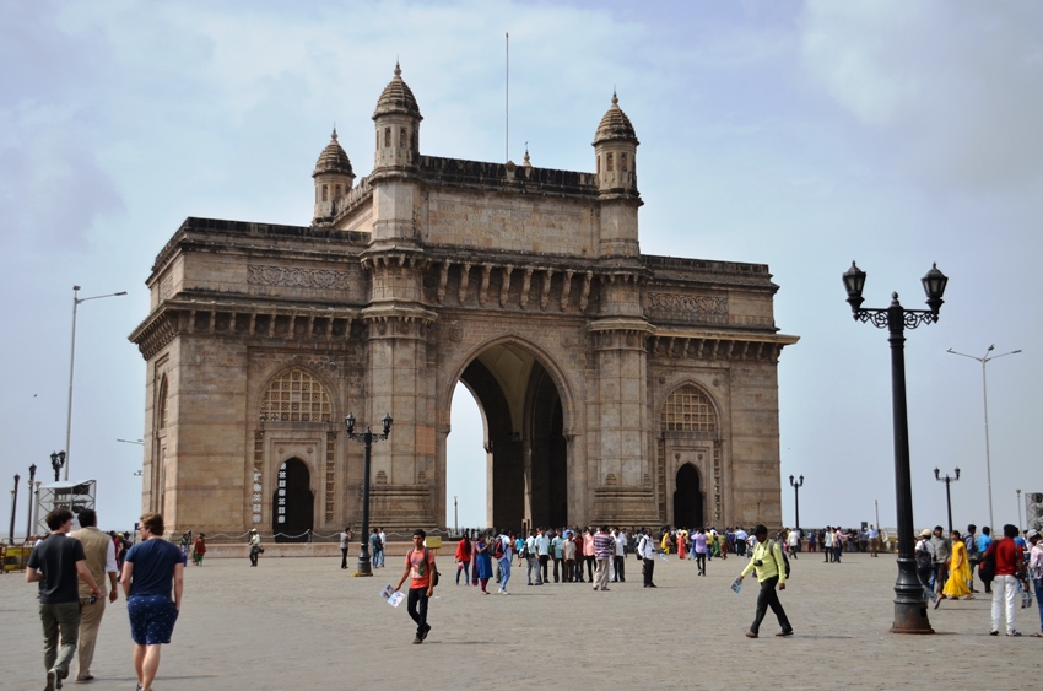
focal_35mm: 48
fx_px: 1388
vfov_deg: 28.0
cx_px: 522
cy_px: 346
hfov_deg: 41.2
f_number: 4.2
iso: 200
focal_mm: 32
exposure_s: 1/2500
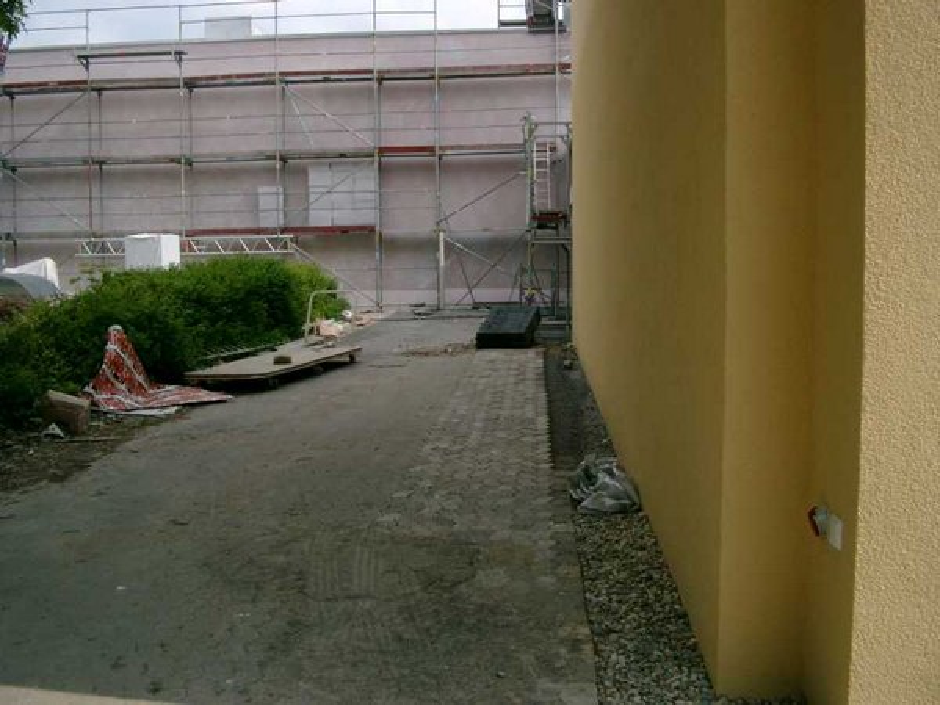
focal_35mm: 37
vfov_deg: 38.7
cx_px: 470
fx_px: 1005
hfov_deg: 50.1
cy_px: 352
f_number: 5
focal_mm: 7.6
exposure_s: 1/500
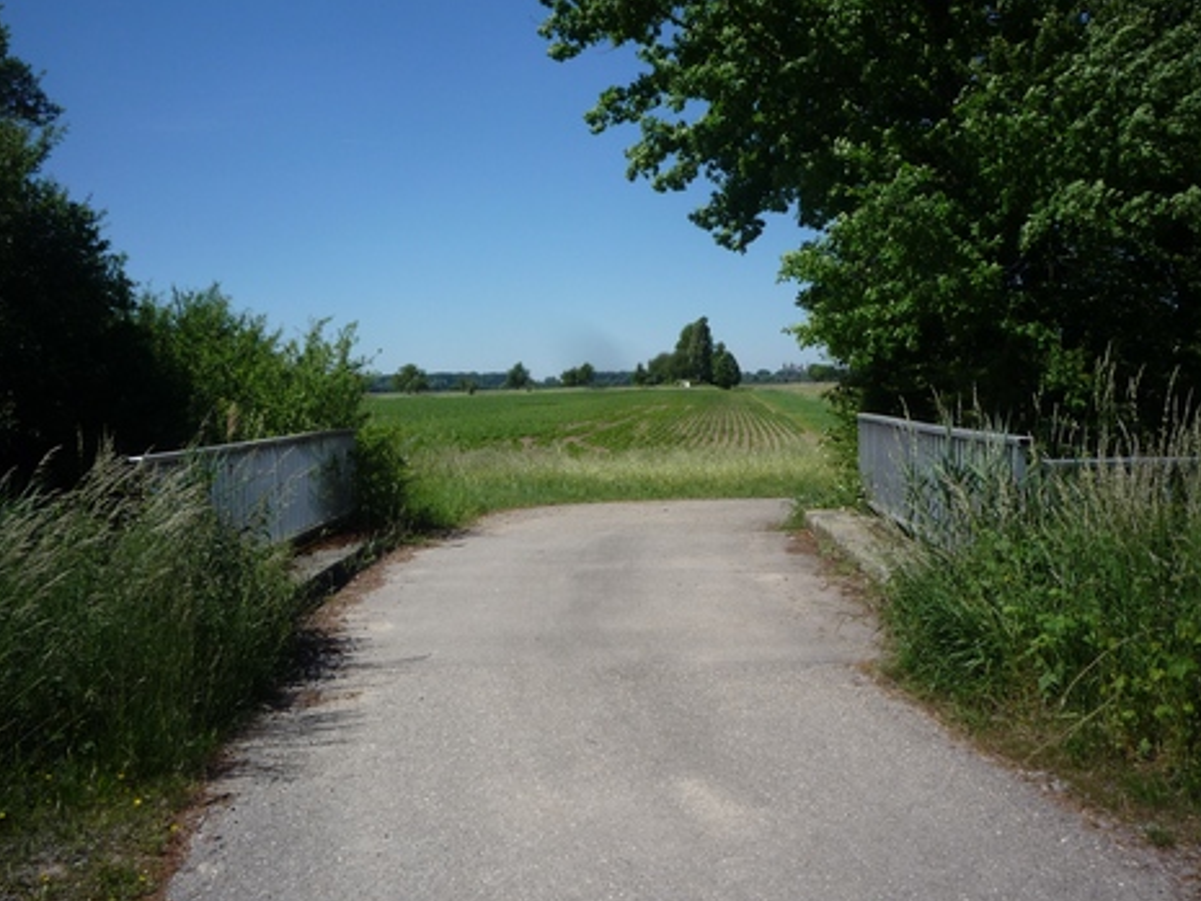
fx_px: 1145
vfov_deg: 43.0
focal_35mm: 33
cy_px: 452
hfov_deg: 55.3
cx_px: 604
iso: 100
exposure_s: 1/500
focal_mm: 5.2
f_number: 5.6
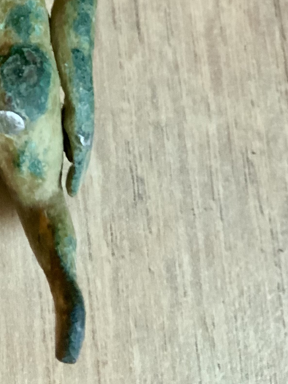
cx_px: -57
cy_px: -63
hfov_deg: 18.8
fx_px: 821
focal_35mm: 74
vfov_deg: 24.2
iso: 320
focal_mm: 3
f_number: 1.8
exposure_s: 1/33
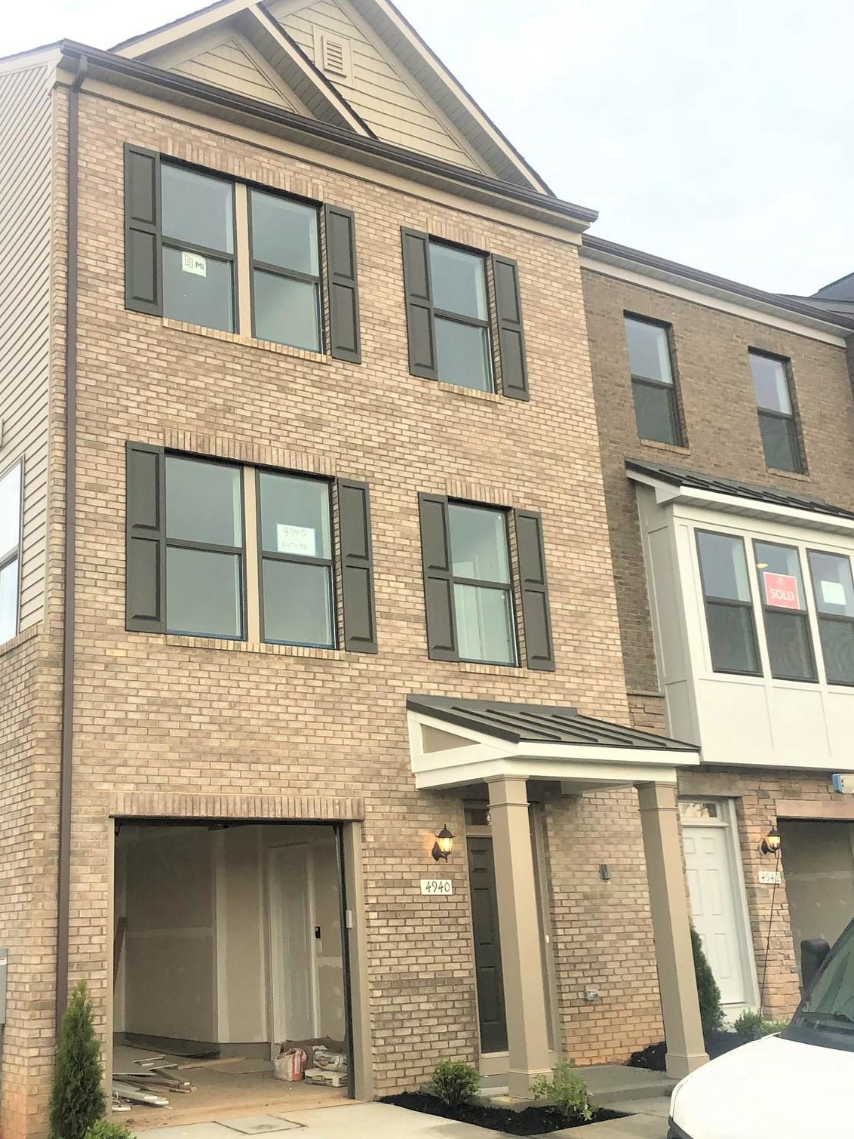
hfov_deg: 37.3
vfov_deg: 49.0
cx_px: 274
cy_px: 567
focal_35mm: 38
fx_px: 1250
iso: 20
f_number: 1.8
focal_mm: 4
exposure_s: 1/304
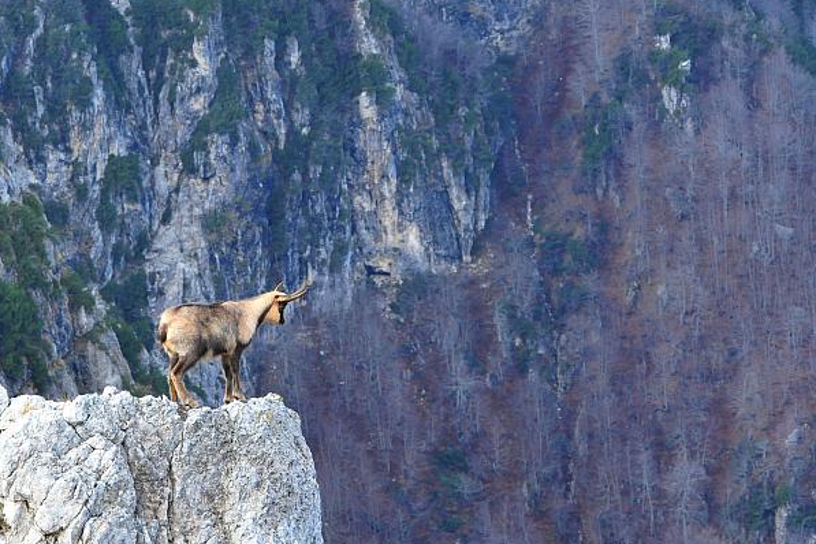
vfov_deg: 6.1
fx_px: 5122
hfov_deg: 9.1
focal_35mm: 226
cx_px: 275
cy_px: 247
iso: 2000
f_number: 10
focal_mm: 150
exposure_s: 1/400
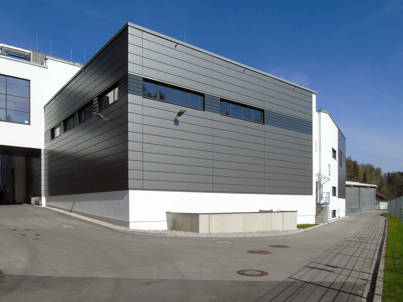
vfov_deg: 54.9
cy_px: 151
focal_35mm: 25
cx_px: 202
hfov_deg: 69.4
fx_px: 291
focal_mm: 4.4
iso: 80
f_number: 4.3
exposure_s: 1/1000
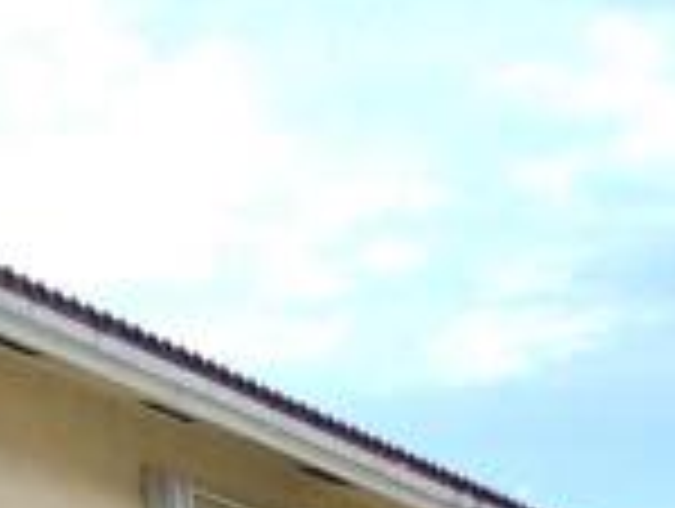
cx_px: -1012
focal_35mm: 144
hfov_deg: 11.2
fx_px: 2812
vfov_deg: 9.9
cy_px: 836
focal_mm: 4.71
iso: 100
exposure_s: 1/1854
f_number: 1.7
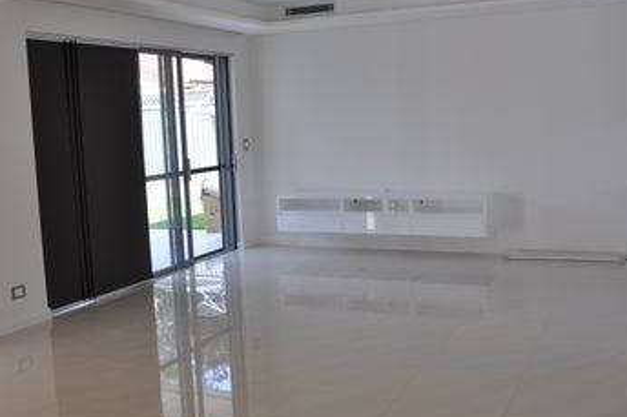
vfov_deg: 32.6
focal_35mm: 41
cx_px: 324
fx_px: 714
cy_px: 203
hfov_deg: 47.4
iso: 200
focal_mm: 20
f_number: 6.3
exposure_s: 1/40
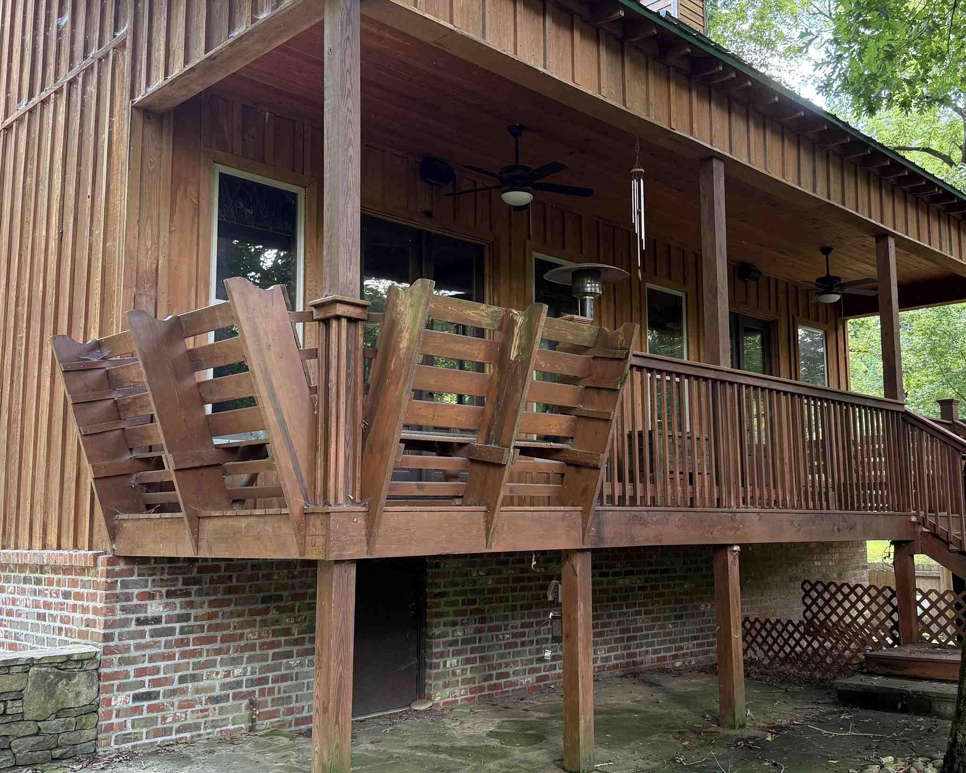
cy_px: 382
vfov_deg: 42.2
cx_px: 537
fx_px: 1001
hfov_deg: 51.4
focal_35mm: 35
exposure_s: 1/88
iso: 200
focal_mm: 6.76
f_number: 1.78
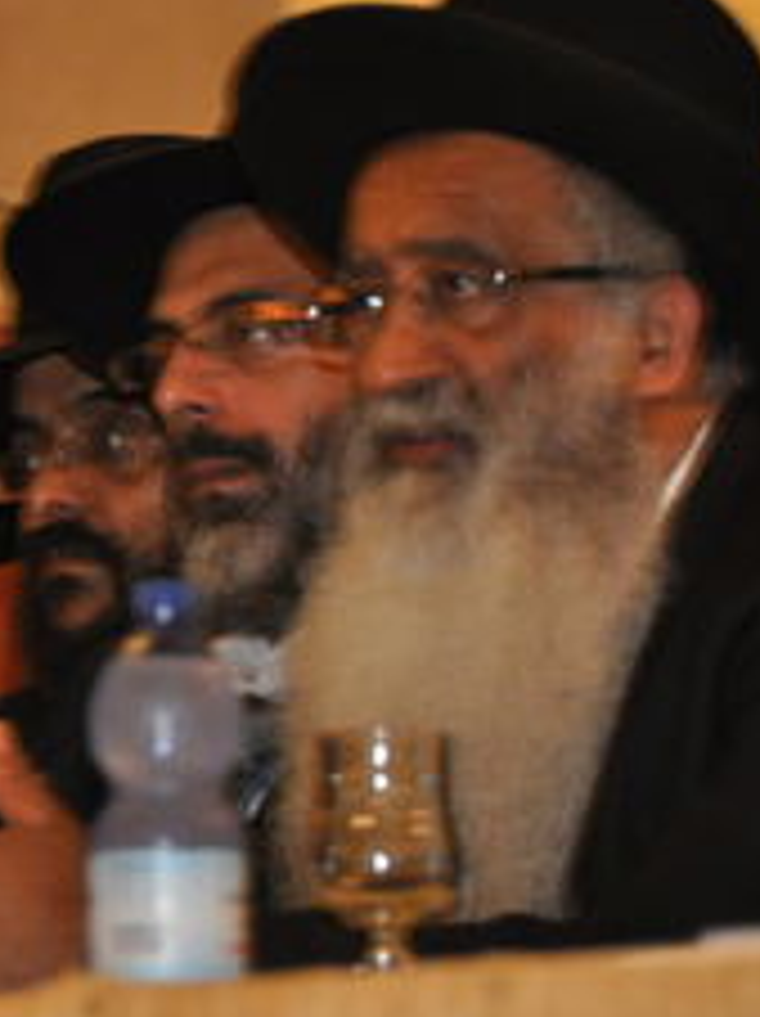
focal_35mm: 510
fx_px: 14958
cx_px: 58
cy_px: 434
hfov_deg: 2.9
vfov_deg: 3.9
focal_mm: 200
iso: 800
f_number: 5.6
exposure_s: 1/60
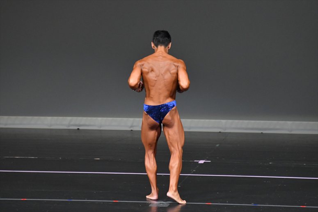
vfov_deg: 4.0
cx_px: 159
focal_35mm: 345
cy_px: 106
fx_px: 3046
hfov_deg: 6.0
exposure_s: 1/400
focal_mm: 230
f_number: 5.6
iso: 4000
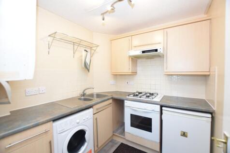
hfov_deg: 100.4
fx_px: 96
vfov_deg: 77.3
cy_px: 76
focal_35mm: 15
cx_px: 115
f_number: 4
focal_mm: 10
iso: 640
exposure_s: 1/60
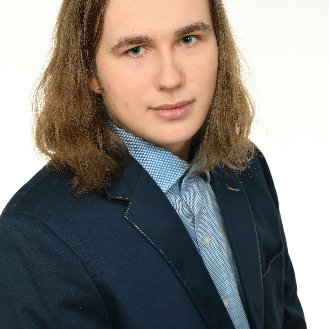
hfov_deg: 12.9
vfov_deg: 12.9
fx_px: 1452
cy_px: 124
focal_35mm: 135
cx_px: 163
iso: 160
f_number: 9
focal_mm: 105
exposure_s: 1/125
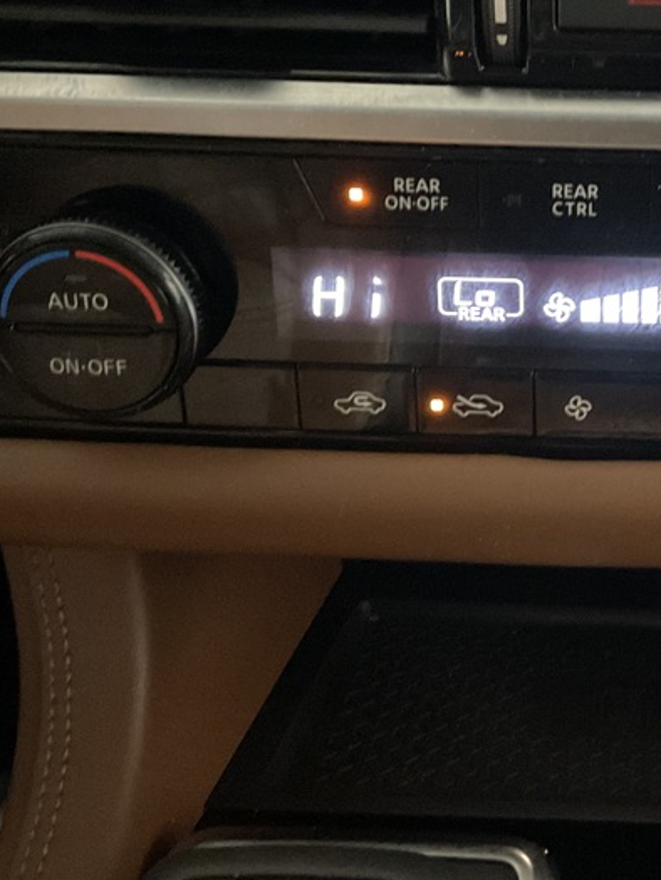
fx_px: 1349
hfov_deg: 26.2
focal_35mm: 53
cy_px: 340
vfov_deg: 36.0
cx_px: 649
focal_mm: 3
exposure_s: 1/17
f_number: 1.8
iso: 800
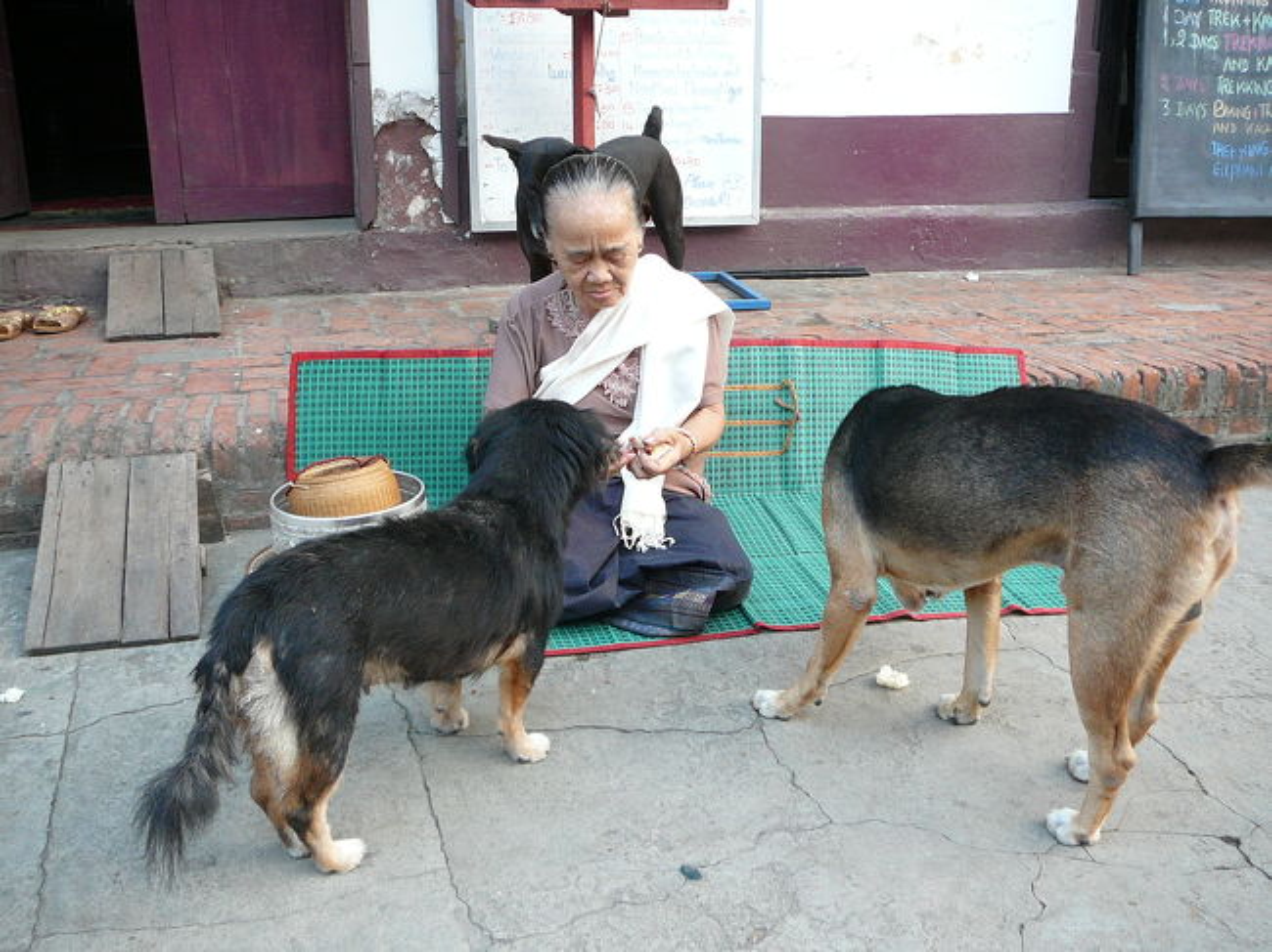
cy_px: 476
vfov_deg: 40.7
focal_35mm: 35
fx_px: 1286
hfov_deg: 52.6
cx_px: 636
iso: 100
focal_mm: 5.2
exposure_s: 1/30
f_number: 2.8
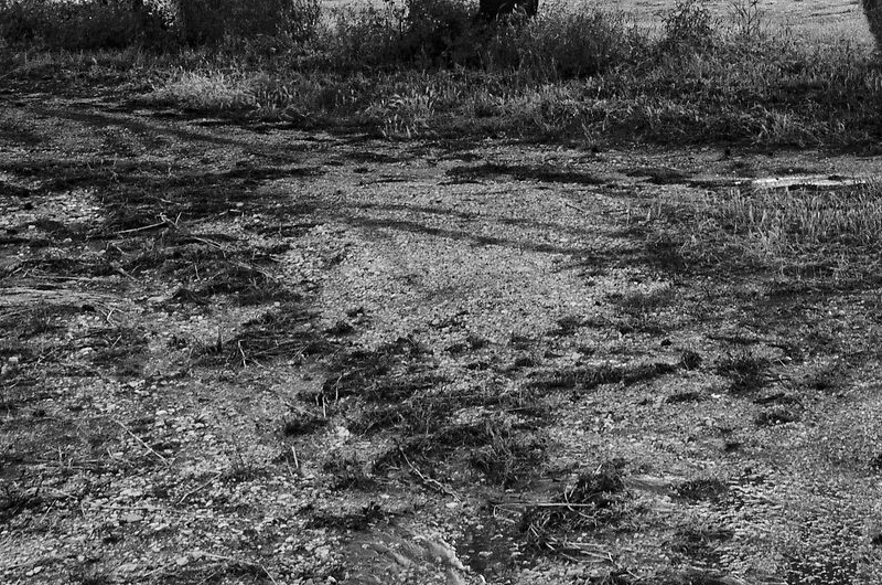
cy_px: -162
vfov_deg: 17.7
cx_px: 858
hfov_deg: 26.8
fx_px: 1760
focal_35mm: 72
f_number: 8
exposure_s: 1/200
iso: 125
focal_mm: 16
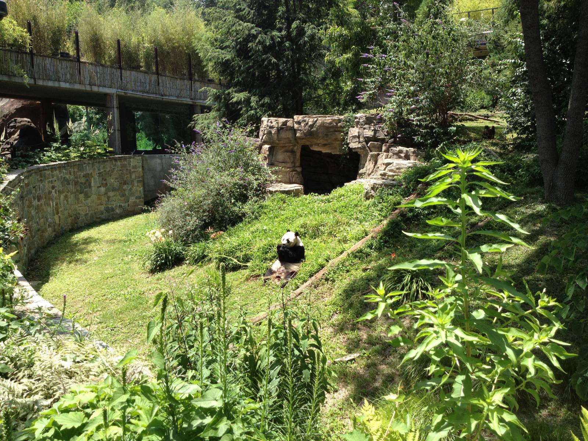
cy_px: 220
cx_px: 294
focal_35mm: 35
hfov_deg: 52.6
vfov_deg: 40.7
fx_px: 595
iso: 64
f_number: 2.4
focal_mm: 4.28
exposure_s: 1/627
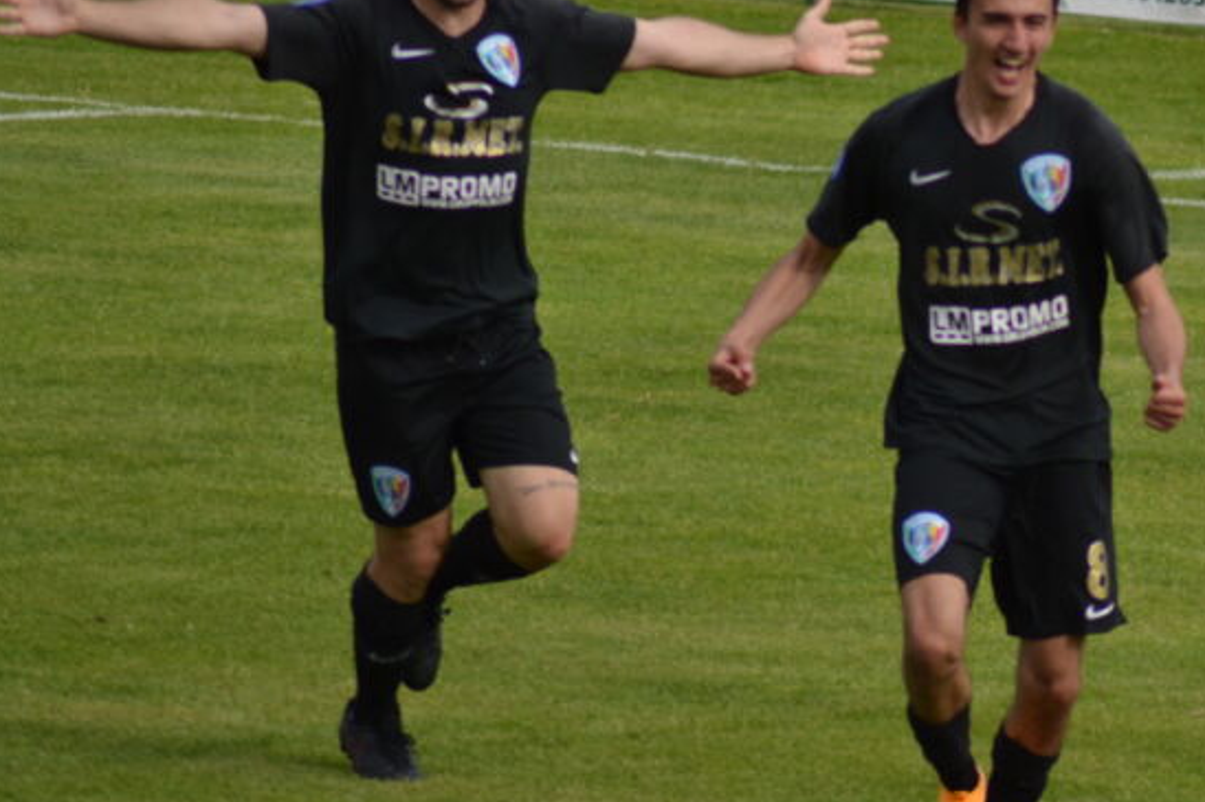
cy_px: 254
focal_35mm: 797
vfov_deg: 1.7
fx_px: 26668
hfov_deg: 2.6
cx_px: 1018
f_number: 5.6
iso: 400
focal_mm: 300
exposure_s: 1/1600
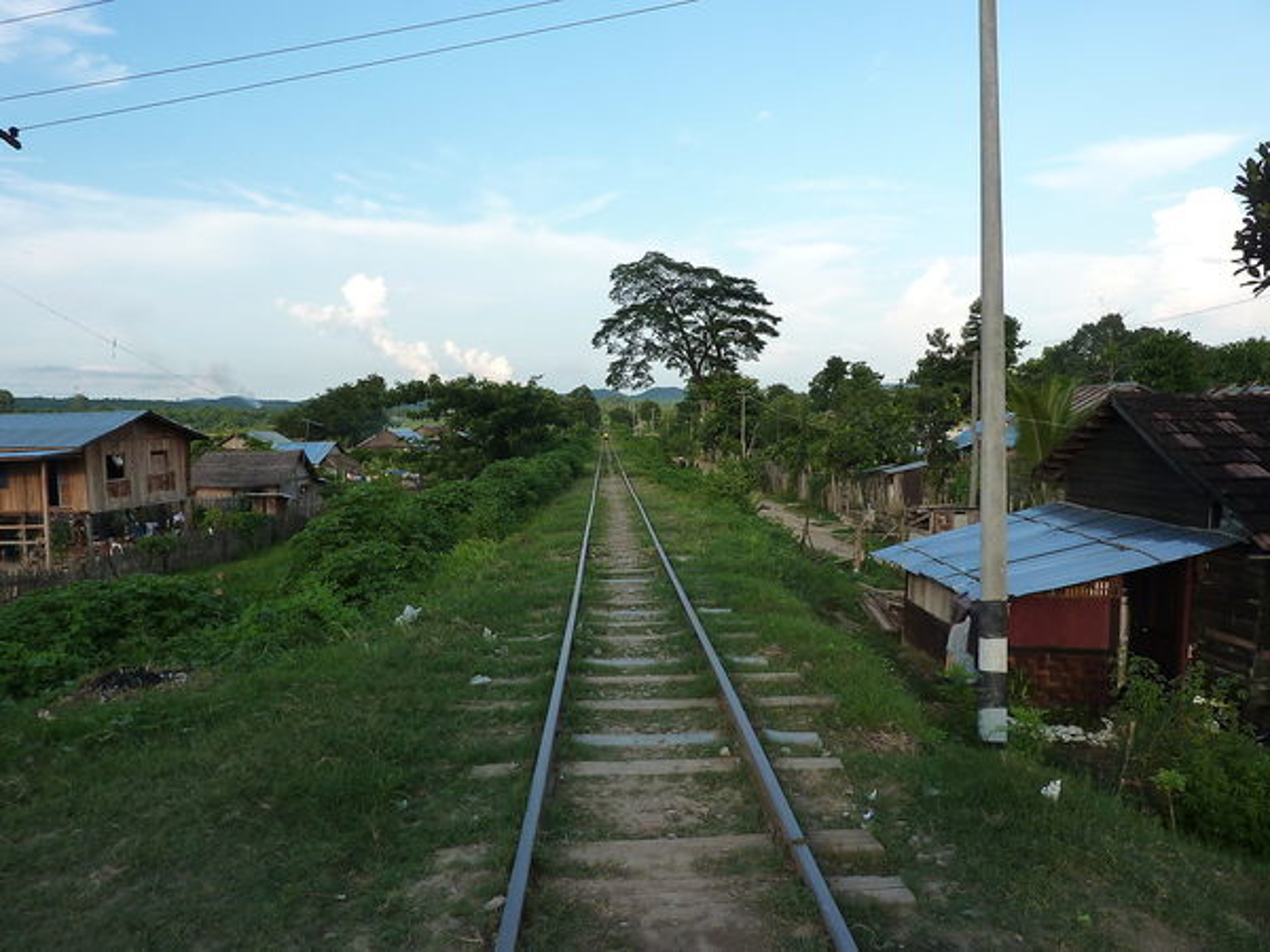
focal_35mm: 25
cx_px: 635
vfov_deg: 54.9
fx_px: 917
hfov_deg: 69.4
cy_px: 476
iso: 125
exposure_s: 1/160
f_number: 4
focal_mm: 4.1
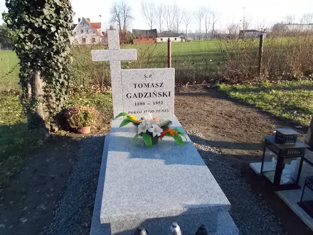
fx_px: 235
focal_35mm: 26
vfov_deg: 53.1
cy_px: 118
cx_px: 156
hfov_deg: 67.3
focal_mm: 4.6
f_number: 8
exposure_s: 1/250
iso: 400
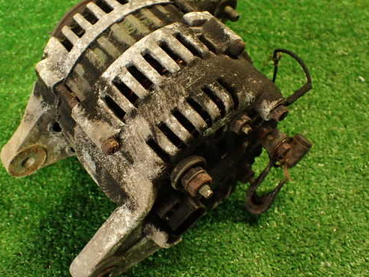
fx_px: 416
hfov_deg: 47.6
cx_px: 146
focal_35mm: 39
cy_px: 139
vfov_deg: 36.8
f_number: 2.4
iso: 500
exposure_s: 1/30
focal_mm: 5.79
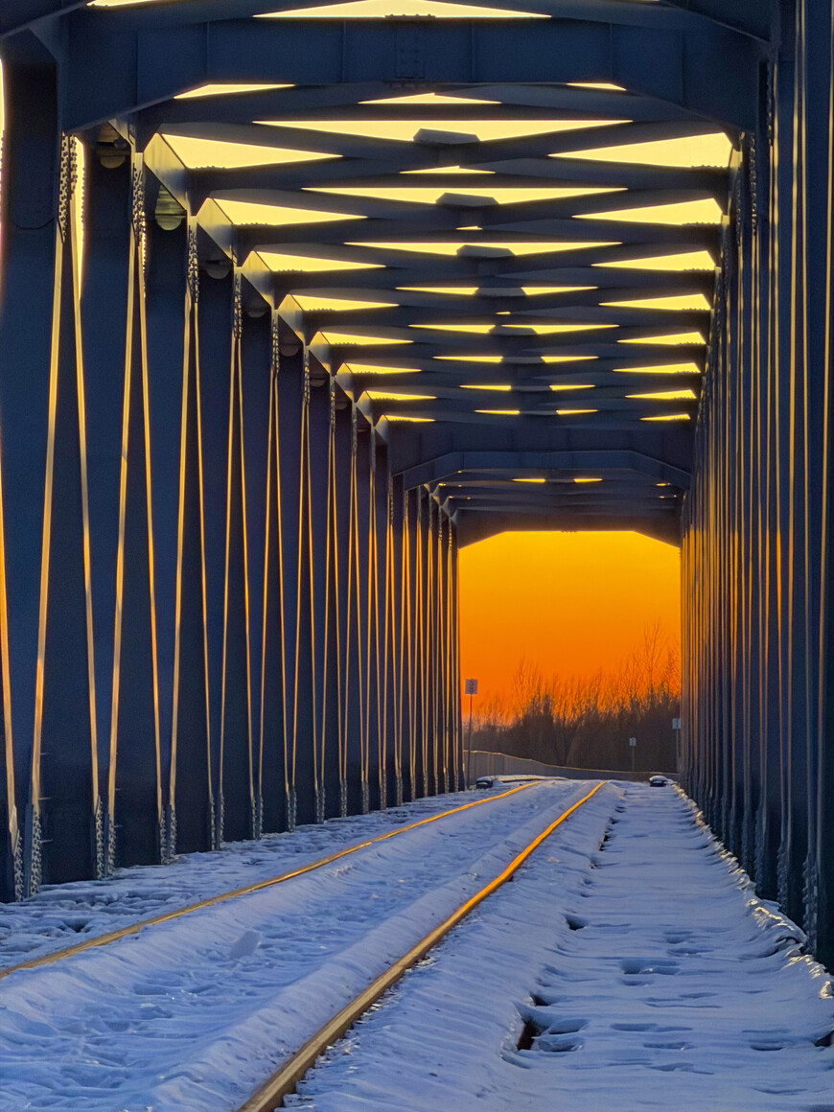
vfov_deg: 9.9
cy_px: 556
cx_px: 417
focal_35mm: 200
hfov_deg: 7.4
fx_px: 6425
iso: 640
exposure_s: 1/54
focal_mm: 16.89
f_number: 2.8
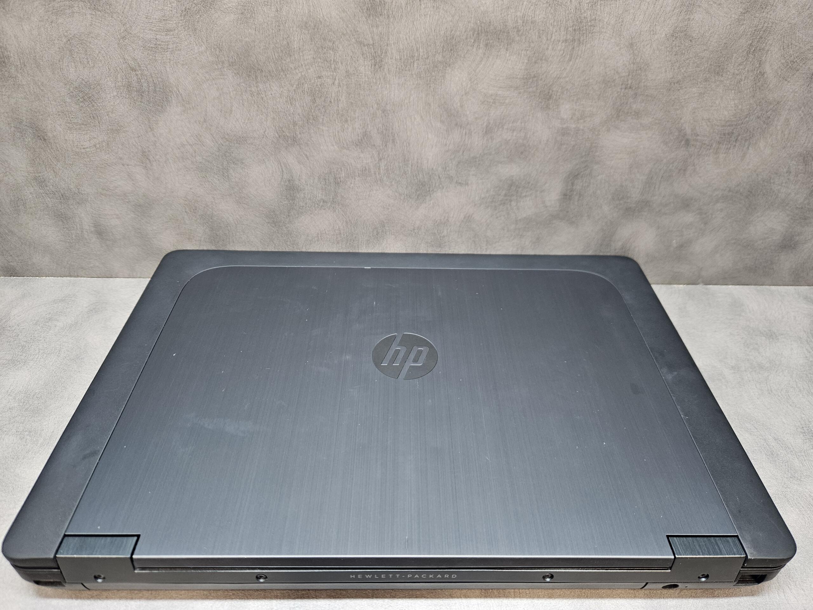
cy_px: 305
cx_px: 406
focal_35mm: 23
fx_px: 540
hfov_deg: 73.9
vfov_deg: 58.9
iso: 320
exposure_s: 1/100
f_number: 1.8
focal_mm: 5.4
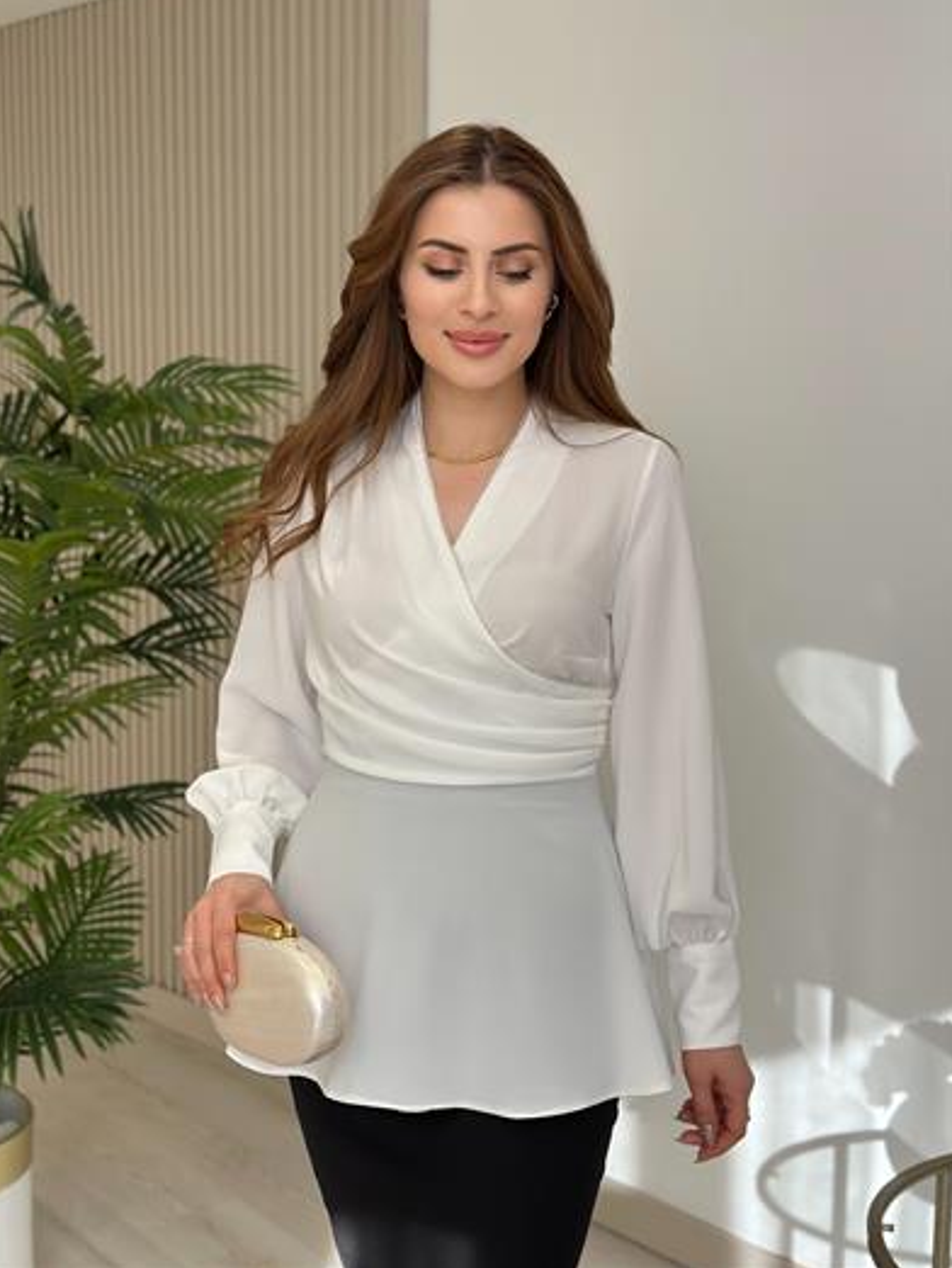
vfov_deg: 38.9
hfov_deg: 29.7
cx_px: 476
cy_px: 625
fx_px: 1795
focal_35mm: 49
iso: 80
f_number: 1.78
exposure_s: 1/594
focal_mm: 6.86
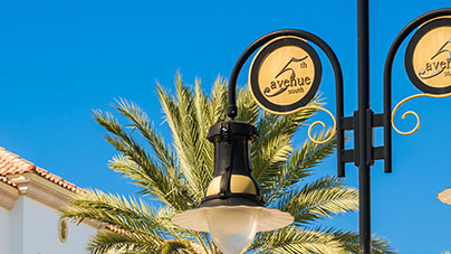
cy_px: 221
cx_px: 205
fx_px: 2056
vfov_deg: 7.0
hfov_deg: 12.5
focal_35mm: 172
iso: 250
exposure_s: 1/100
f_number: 8
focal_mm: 55
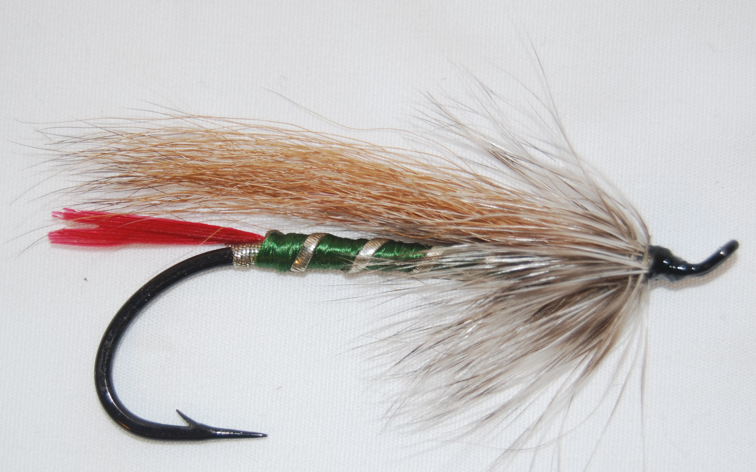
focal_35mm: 106
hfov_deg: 19.7
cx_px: 419
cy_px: 239
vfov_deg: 12.4
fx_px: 2177
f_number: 5.6
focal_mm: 55
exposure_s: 1/60
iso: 100
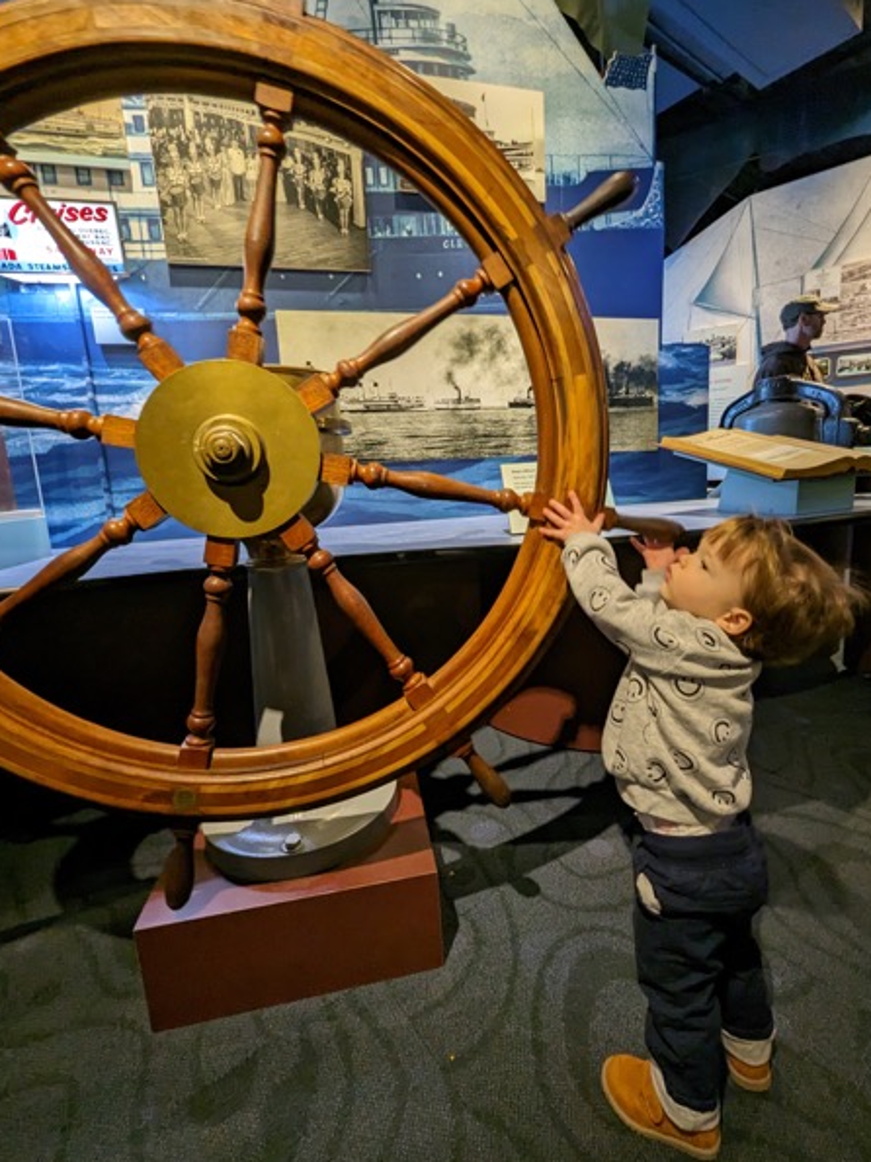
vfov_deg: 102.0
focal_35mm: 14
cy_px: 560
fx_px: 470
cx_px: 457
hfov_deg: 85.6
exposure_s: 1/30
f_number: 2.2
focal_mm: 1.95
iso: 171
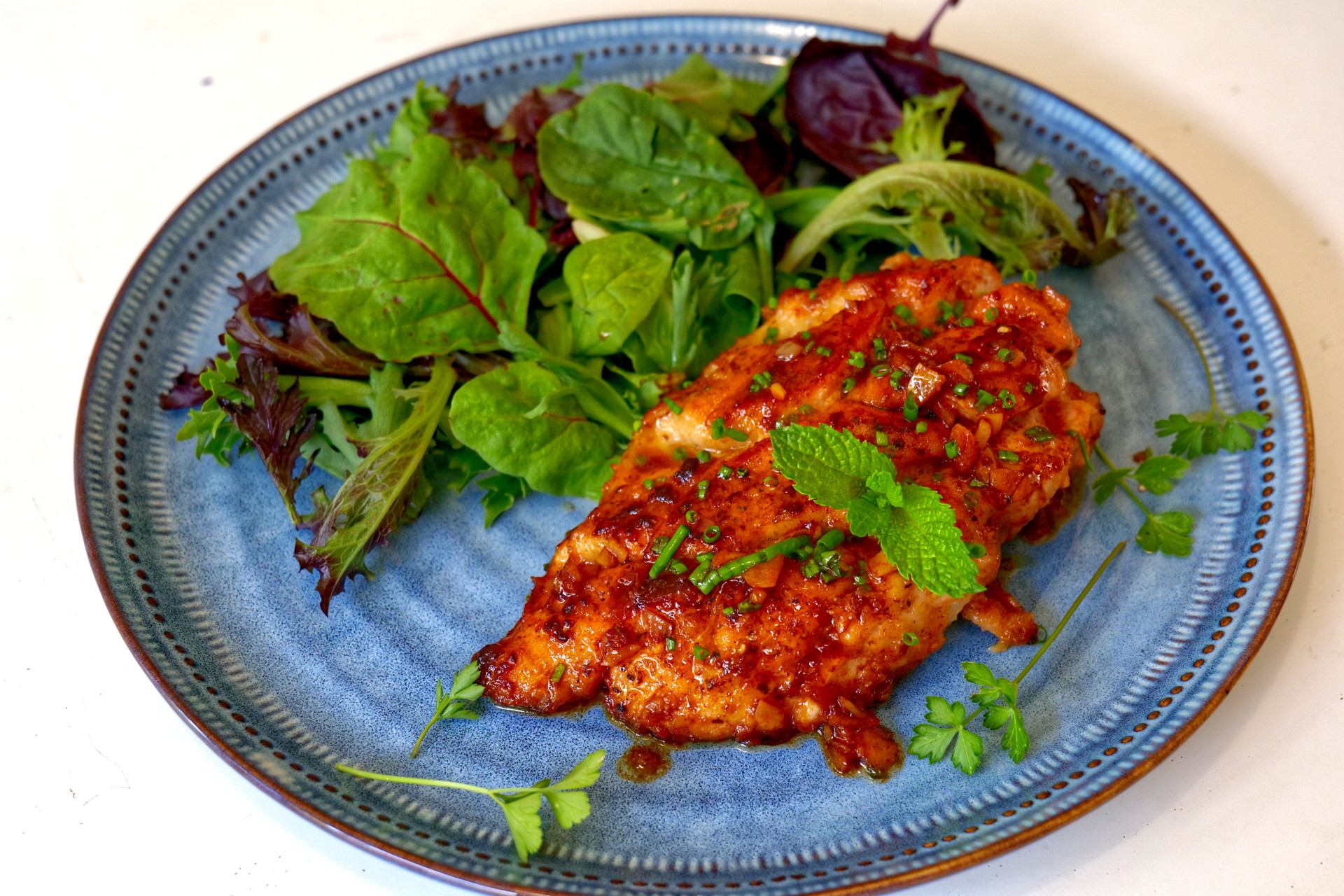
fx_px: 2240
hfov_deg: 33.4
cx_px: 672
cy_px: 448
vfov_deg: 22.6
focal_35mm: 60
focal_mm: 60
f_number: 7.1
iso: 2000
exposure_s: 1/80
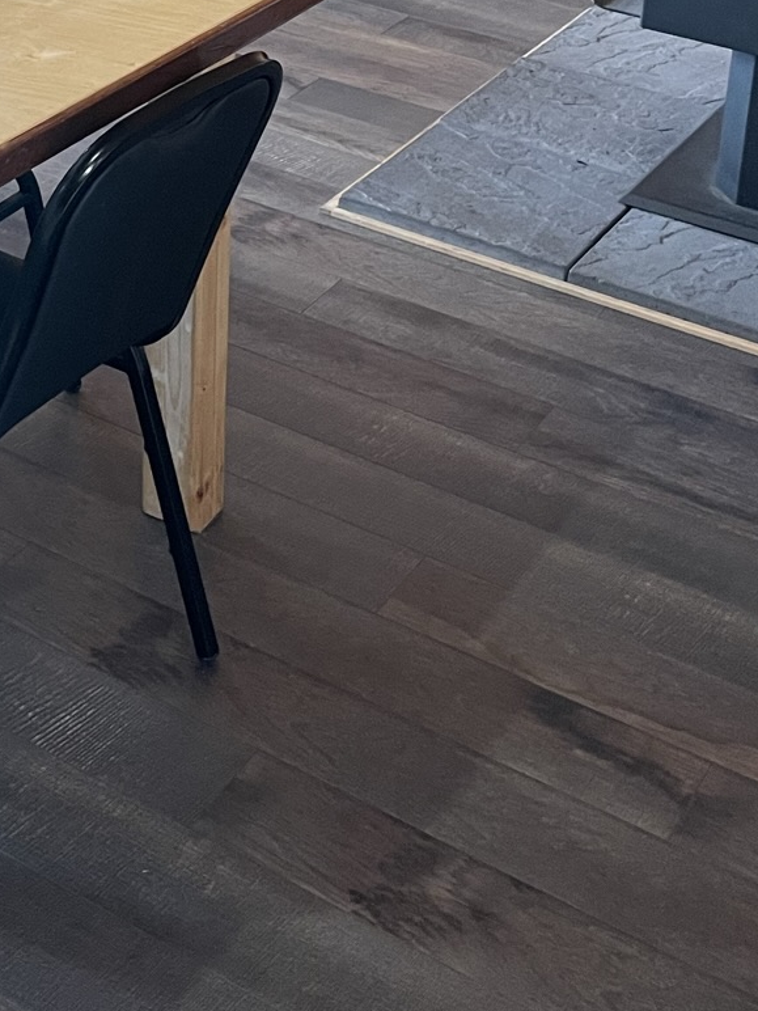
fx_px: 2015
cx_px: -7
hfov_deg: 20.6
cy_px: -185
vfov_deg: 25.4
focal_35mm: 69
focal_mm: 4.2
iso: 320
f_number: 1.6
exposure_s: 1/60
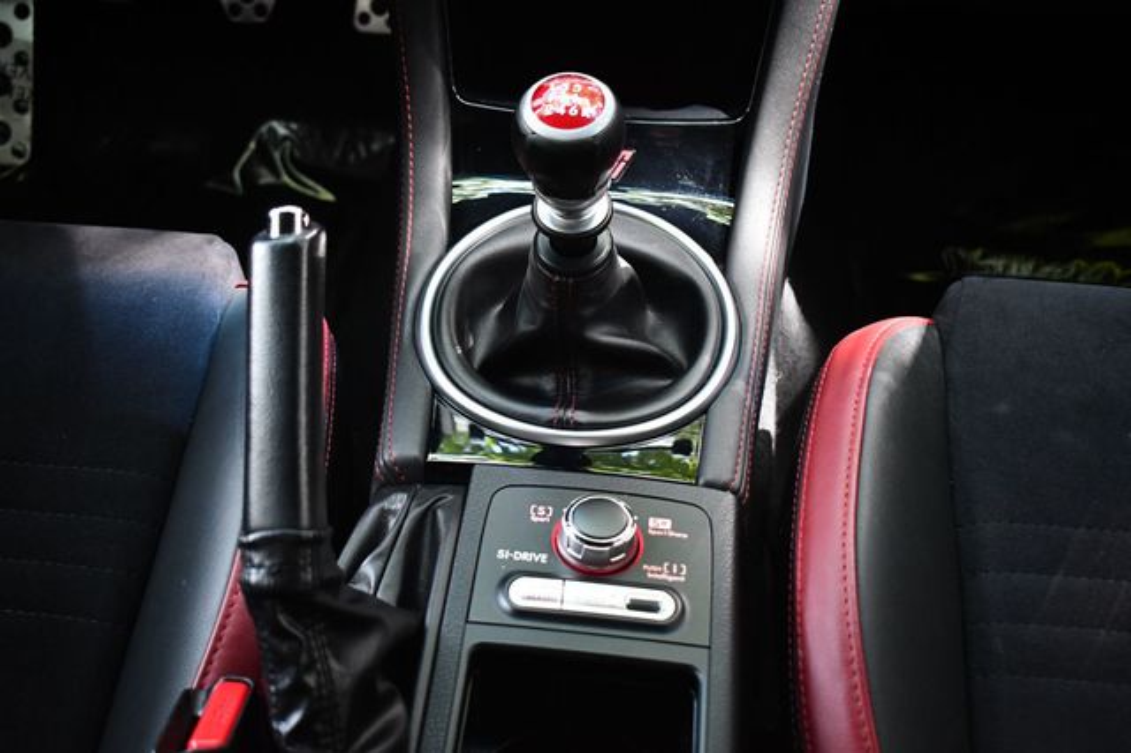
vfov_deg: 29.2
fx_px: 1444
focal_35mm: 46
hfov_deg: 42.8
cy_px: 376
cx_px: 566
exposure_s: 1/125
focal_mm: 31
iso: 2500
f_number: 4.2
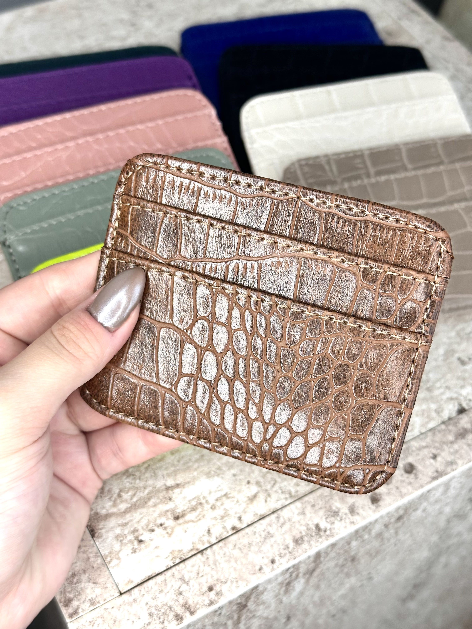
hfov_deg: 30.3
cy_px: 314
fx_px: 873
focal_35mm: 48
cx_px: 236
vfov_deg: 39.7
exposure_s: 1/100
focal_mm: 6.86
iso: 160
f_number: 1.78
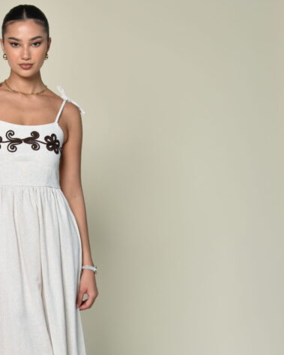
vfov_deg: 18.0
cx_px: 33
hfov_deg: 14.4
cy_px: 246
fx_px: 1114
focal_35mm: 106
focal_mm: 35
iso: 100
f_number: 4
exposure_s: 1/200
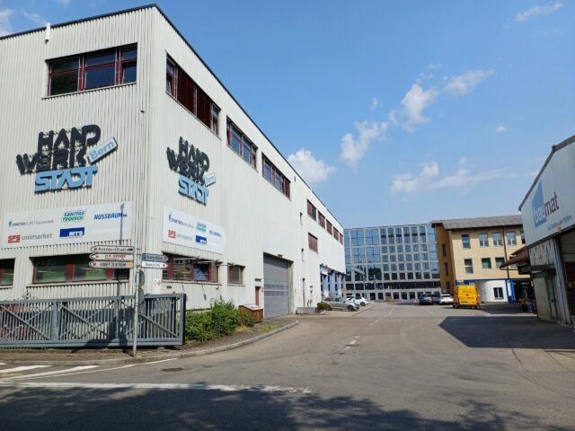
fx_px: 415
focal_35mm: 25
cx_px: 288
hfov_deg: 69.4
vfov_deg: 54.9
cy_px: 216
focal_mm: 4.65
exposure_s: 1/1658
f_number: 1.8
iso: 50
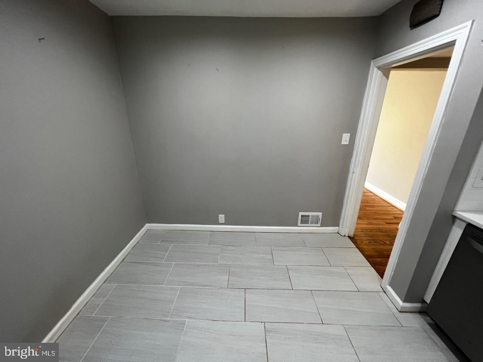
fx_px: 181
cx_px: 242
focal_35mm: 13
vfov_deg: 89.9
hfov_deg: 106.2
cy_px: 181
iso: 200
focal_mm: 1.57
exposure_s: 1/120
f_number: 1.8
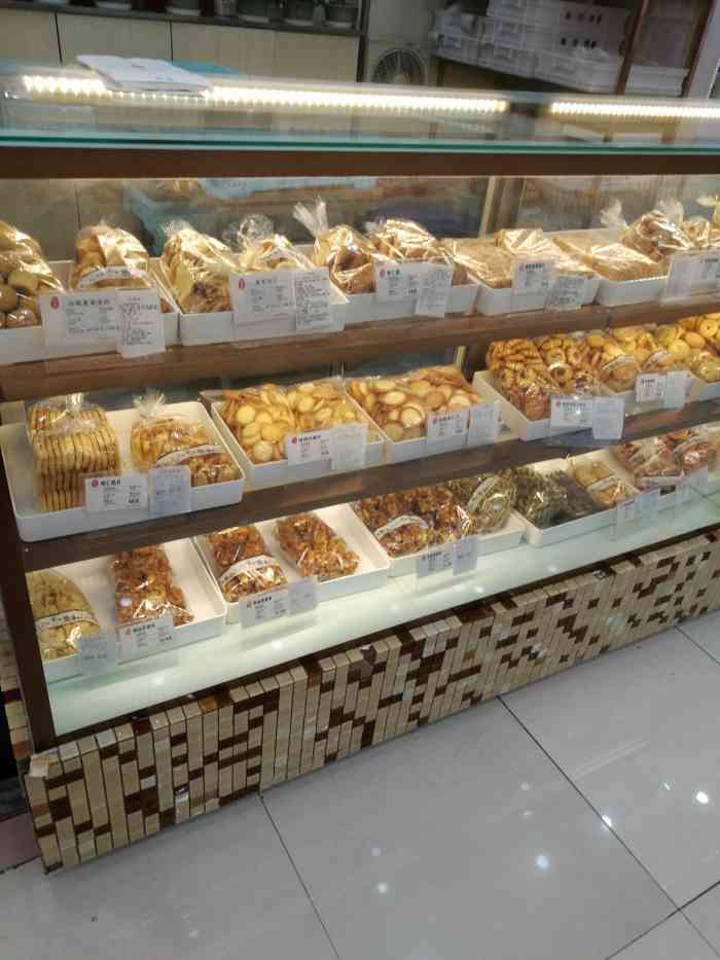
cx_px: 360
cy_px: 480
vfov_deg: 65.3
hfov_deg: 51.4
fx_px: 749
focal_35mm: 27
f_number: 2.2
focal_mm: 3.84
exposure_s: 1/50
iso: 100
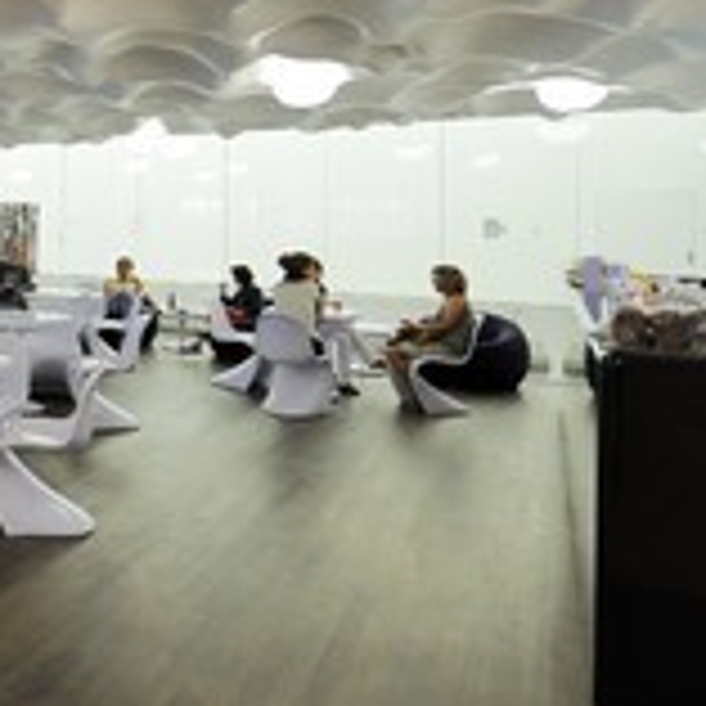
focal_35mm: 34
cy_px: 207
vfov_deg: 47.2
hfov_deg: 38.4
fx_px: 785
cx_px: -103
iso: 800
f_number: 5
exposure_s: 1/60
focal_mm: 15
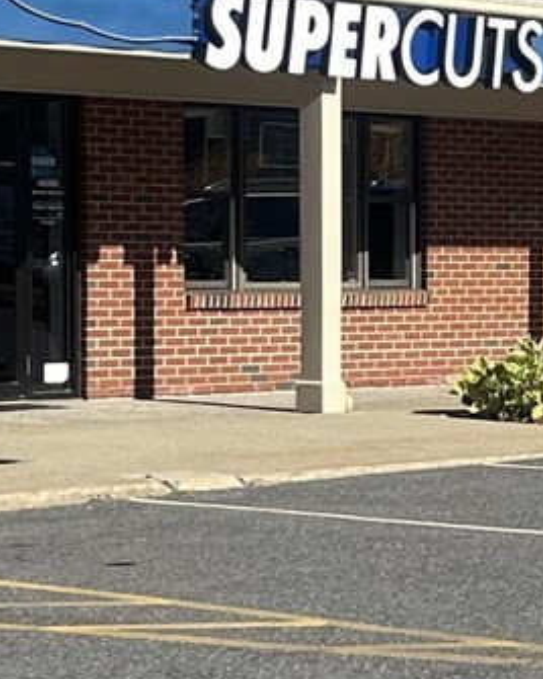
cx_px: 584
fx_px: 3114
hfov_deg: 9.9
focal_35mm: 155
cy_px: 462
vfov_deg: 12.4
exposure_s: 1/3745
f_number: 1.6
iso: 50
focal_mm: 5.1
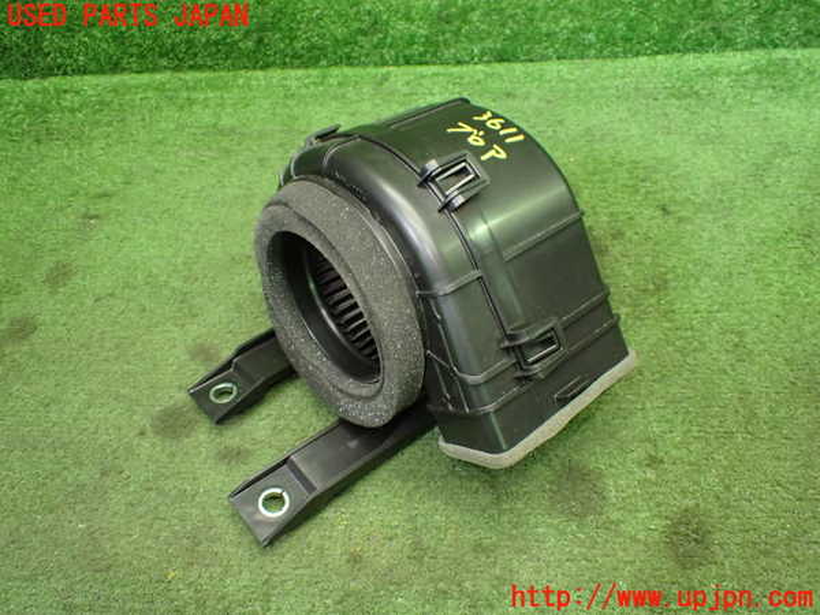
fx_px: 711
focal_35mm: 30
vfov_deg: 46.8
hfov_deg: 60.0
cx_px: 410
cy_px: 308
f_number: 2.3
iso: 800
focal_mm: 5.4
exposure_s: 1/100
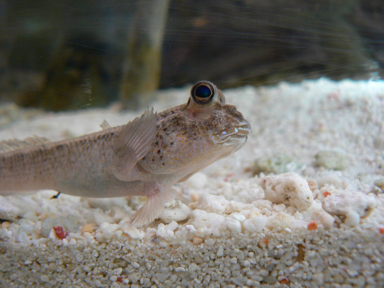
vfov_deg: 39.7
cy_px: 144
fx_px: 399
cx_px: 192
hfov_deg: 51.4
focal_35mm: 36
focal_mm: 6
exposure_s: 1/30
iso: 125
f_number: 2.8
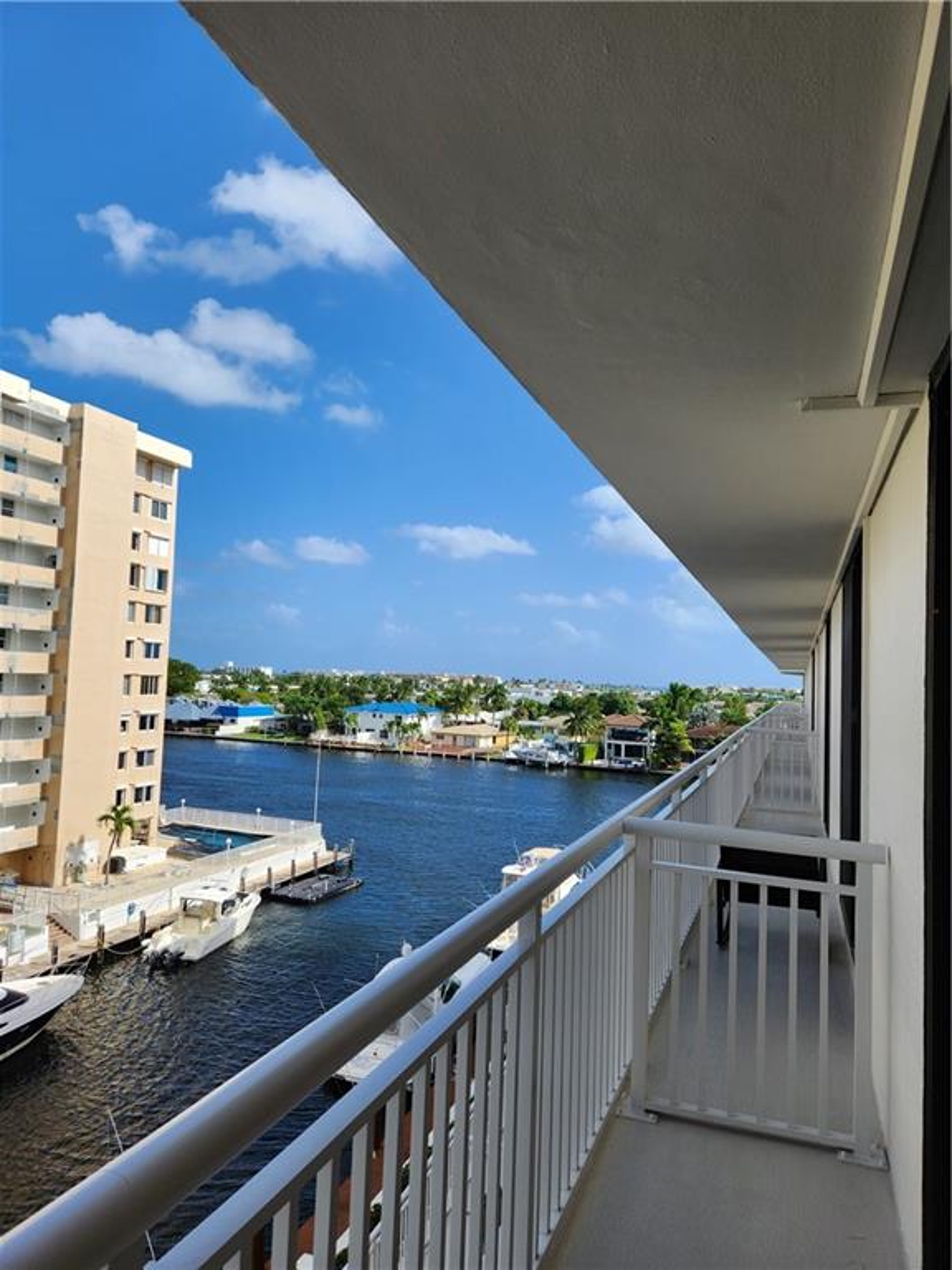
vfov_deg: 73.9
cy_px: 635
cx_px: 476
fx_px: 843
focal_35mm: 23
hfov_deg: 58.9
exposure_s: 1/1789
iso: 20
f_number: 1.8
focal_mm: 5.4
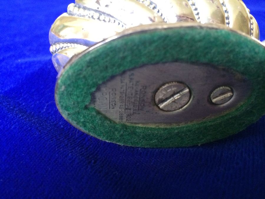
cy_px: 100
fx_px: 230
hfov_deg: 60.0
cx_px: 132
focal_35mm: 30
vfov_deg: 46.8
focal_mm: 4.12
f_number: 2.2
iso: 200
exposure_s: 1/30
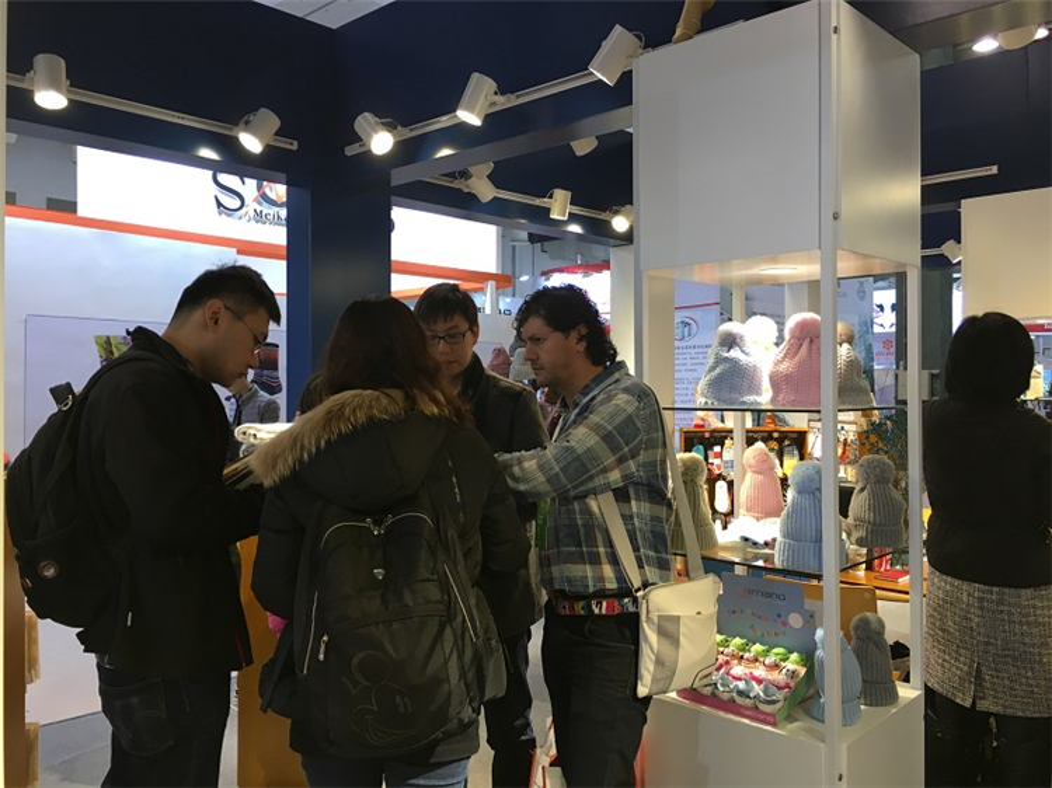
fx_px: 881
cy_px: 394
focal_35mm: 29
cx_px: 526
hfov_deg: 61.7
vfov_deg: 48.2
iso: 64
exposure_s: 1/33
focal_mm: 4.15
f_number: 2.2
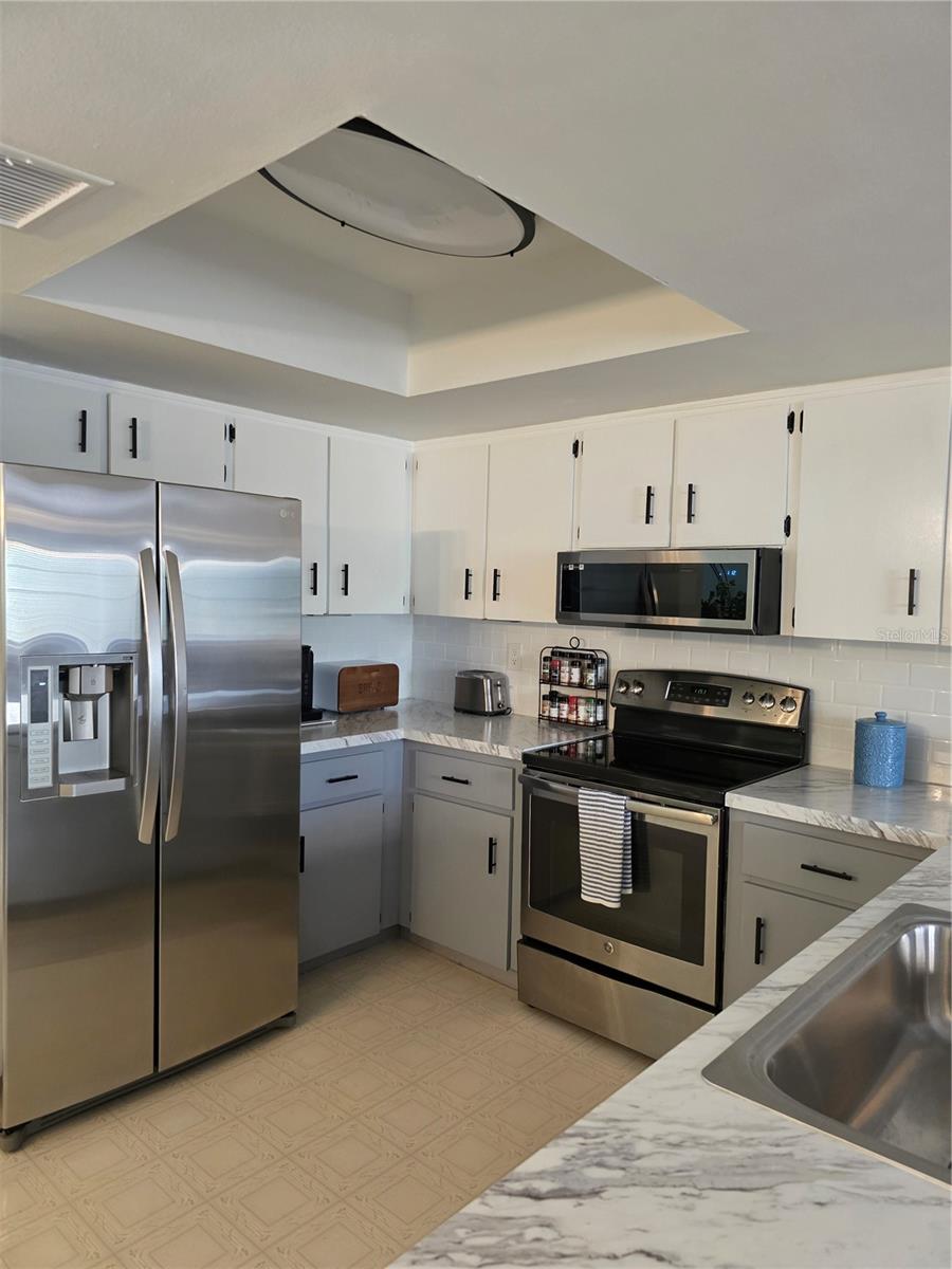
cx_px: 476
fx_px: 843
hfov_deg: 58.9
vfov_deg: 73.9
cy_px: 634
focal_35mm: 23
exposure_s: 1/120
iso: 640
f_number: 1.7
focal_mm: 6.3
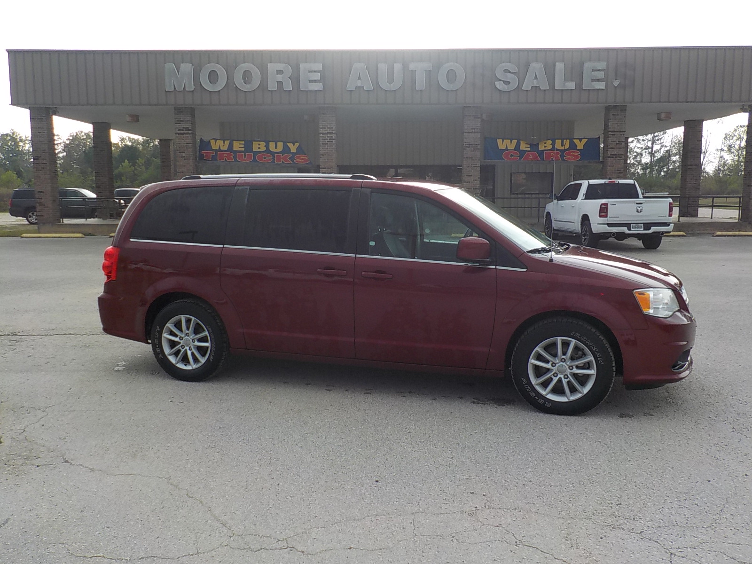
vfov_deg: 46.8
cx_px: 376
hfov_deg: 60.0
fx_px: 652
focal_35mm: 30
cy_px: 282
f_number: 3.3
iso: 125
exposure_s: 1/160
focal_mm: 4.1
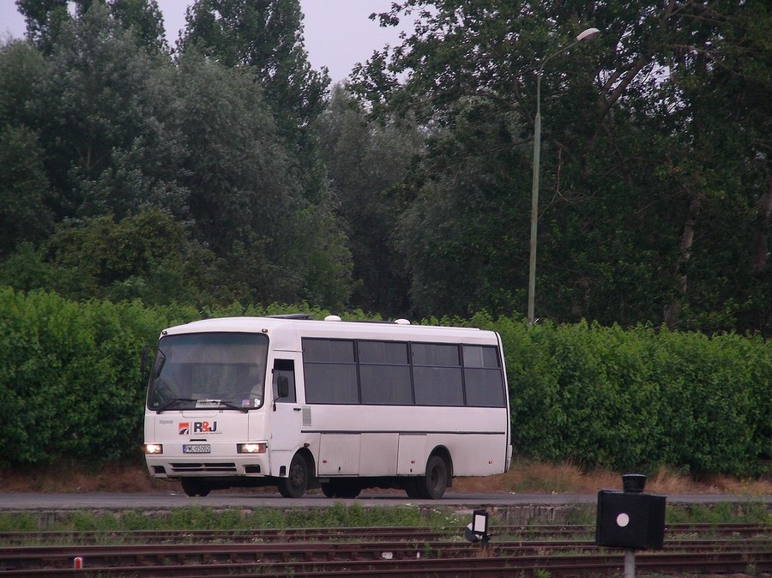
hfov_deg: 8.6
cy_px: 289
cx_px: 386
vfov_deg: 6.5
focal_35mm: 230
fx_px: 5127
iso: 61
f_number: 3.5
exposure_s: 1/204
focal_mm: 38.3
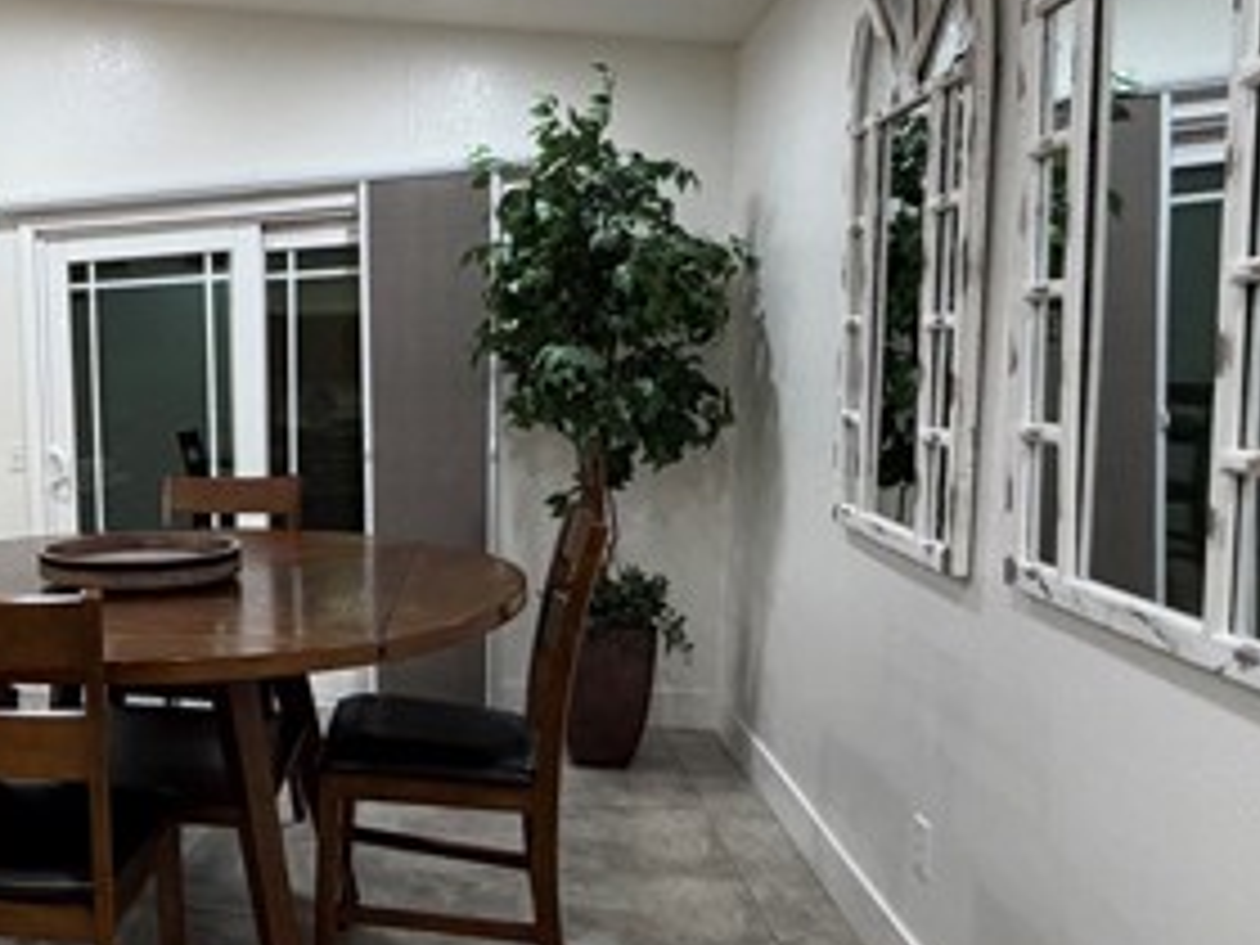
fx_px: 1165
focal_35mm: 32
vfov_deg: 44.1
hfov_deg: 49.4
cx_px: 86
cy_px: 504
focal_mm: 2.22
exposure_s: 1/60
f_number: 2.2
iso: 250
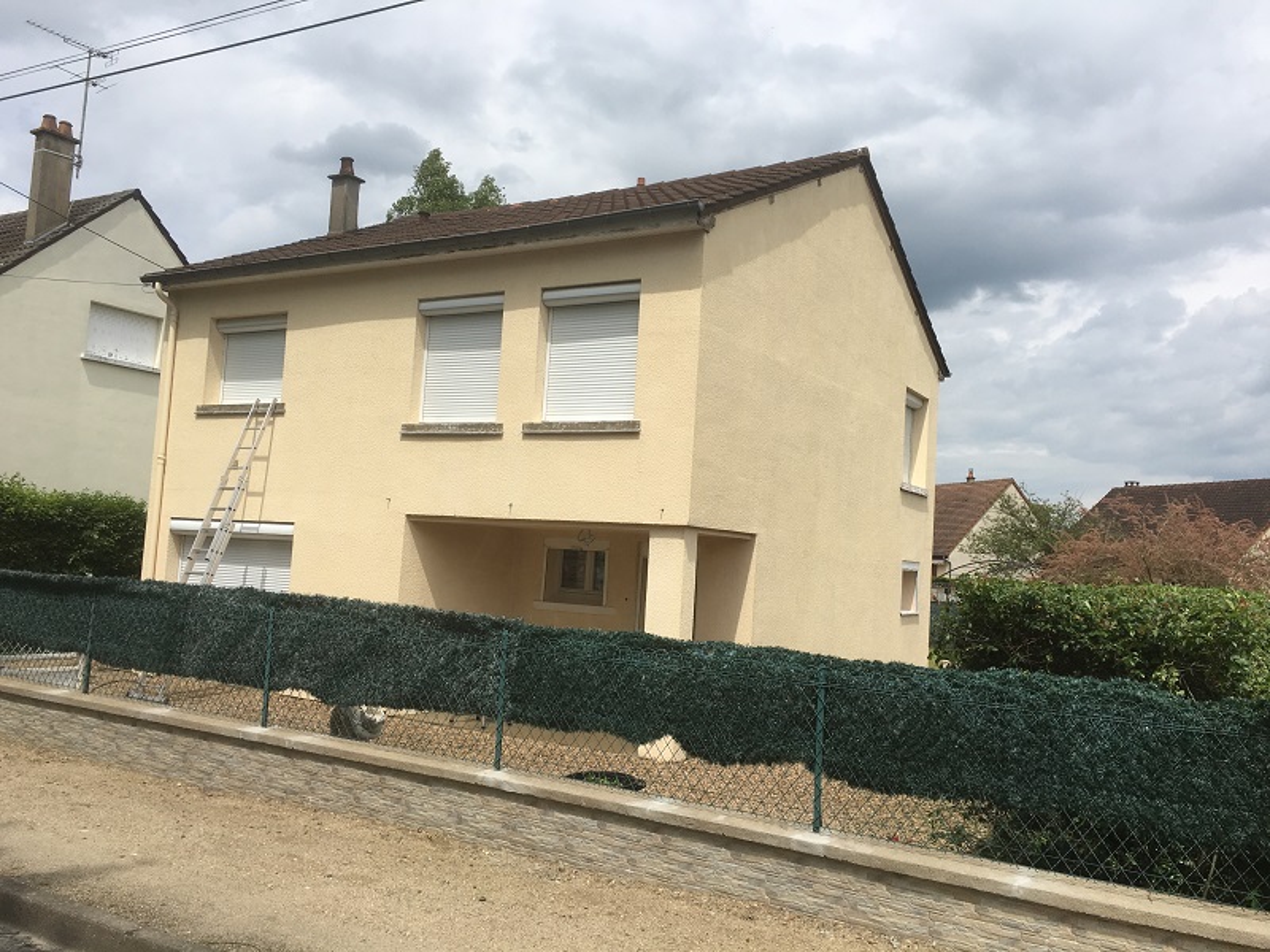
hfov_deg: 61.7
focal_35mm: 29
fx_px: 1064
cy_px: 476
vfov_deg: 48.2
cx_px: 635
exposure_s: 1/2404
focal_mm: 4.15
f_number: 2.2
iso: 25
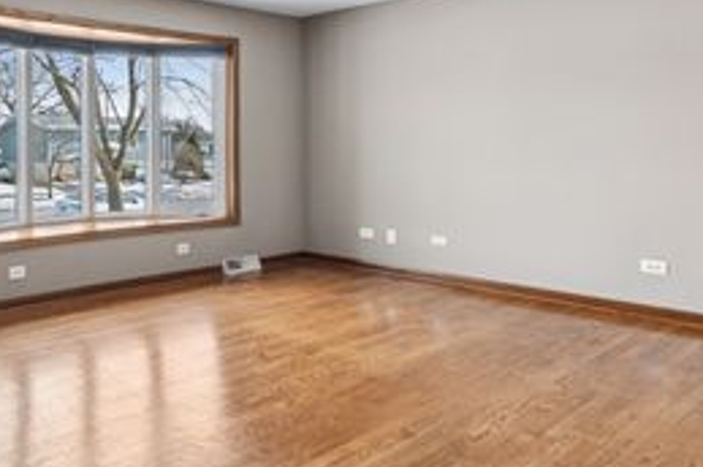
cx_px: 79
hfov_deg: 55.7
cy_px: 113
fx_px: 566
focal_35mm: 29
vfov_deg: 43.3
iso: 250
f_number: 8
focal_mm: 10
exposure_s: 1/50
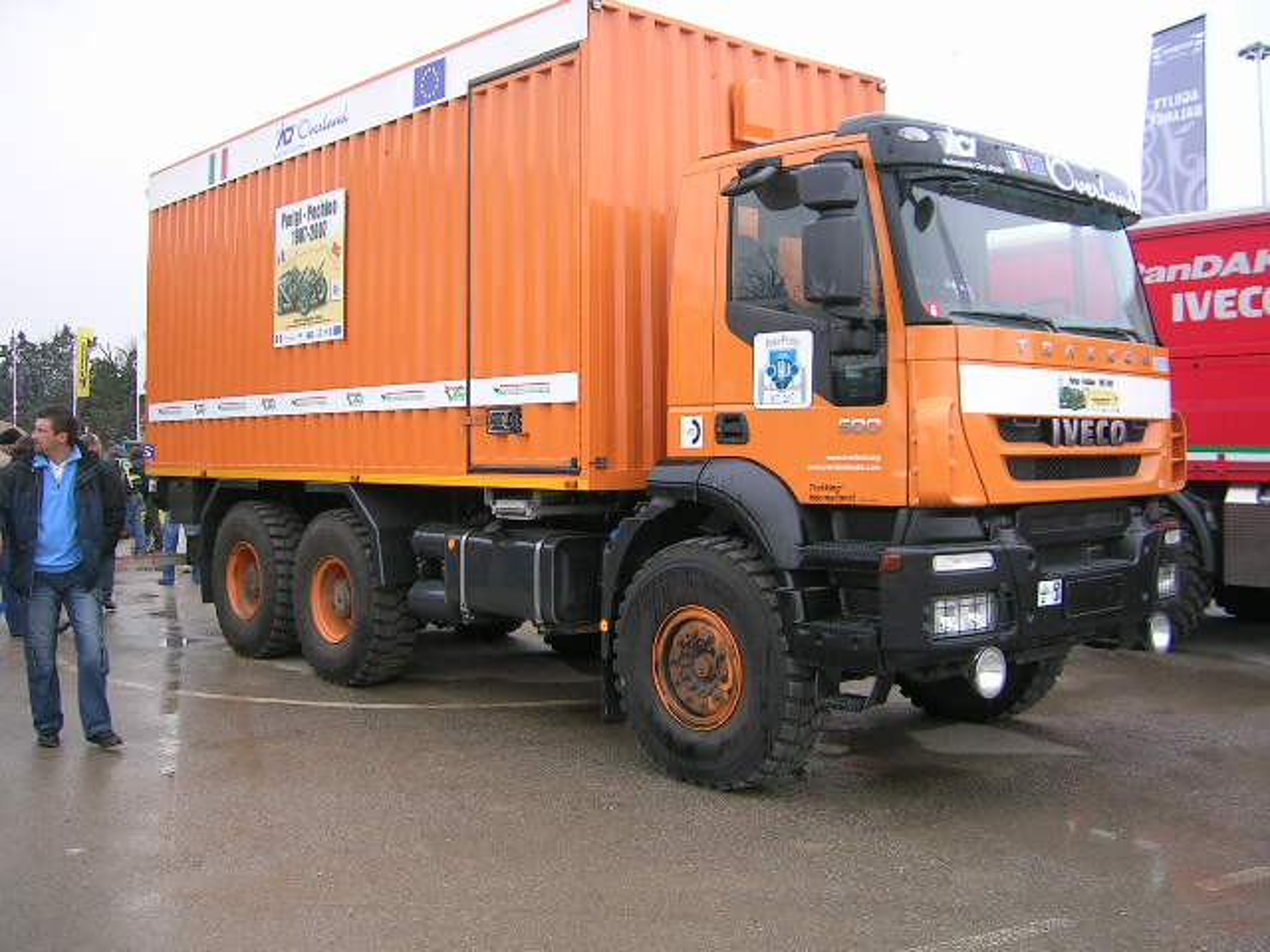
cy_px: 476
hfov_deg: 52.6
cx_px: 635
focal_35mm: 35
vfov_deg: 40.7
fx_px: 1284
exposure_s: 1/71.1
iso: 50
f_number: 2.8
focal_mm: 5.4
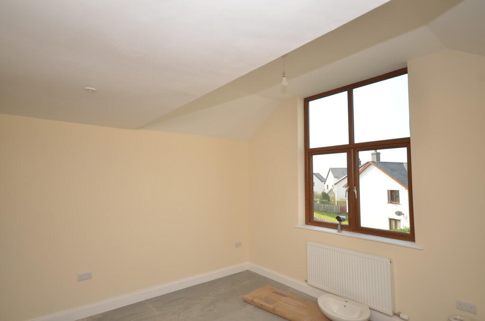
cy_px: 160
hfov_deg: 85.5
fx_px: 262
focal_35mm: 20
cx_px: 242
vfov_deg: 63.0
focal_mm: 13
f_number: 5.6
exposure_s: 1/125
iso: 100
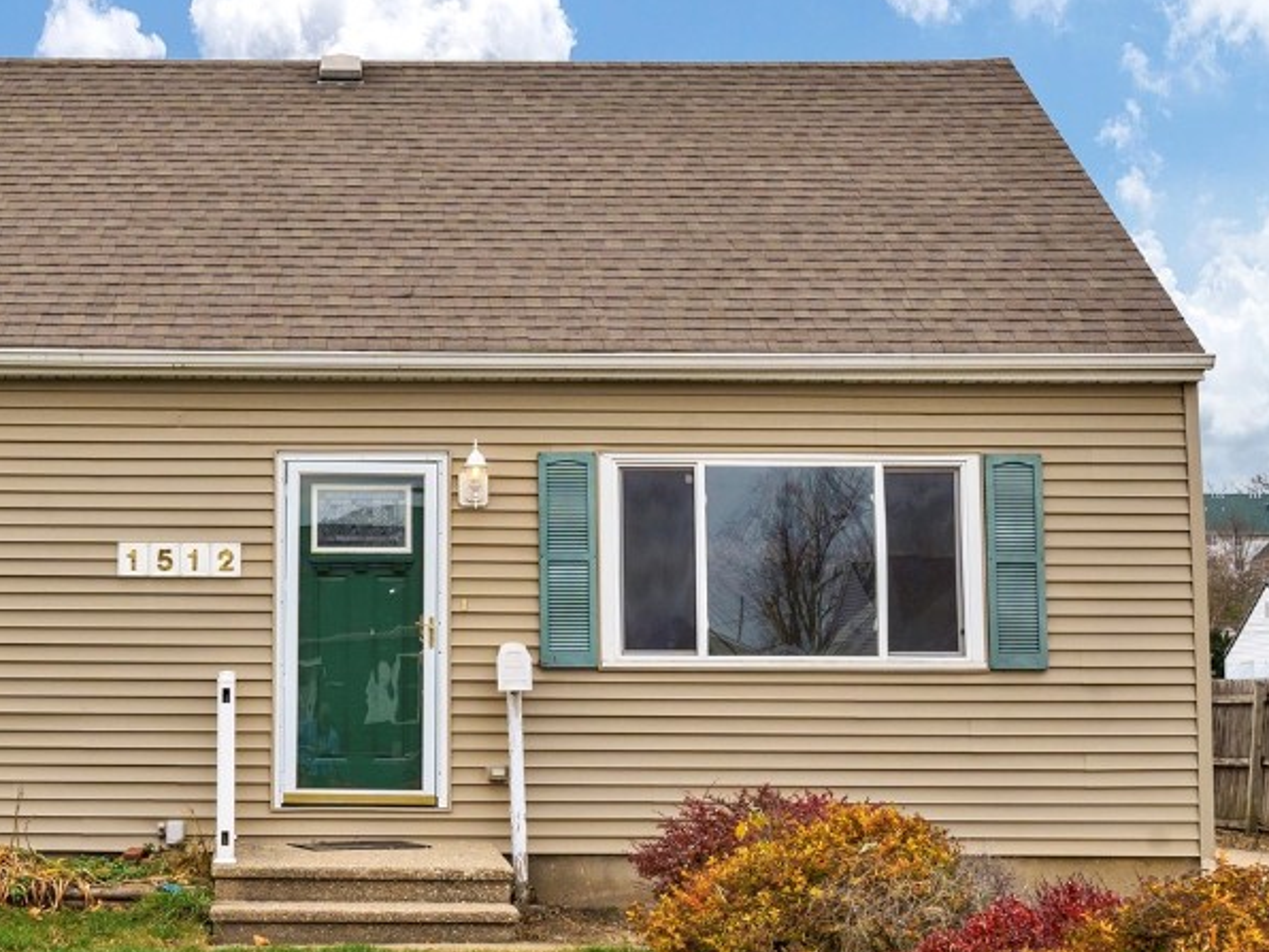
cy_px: 434
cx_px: 334
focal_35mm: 65
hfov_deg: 29.4
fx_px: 2383
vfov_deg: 22.6
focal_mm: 35
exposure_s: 1/200
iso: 500
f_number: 9
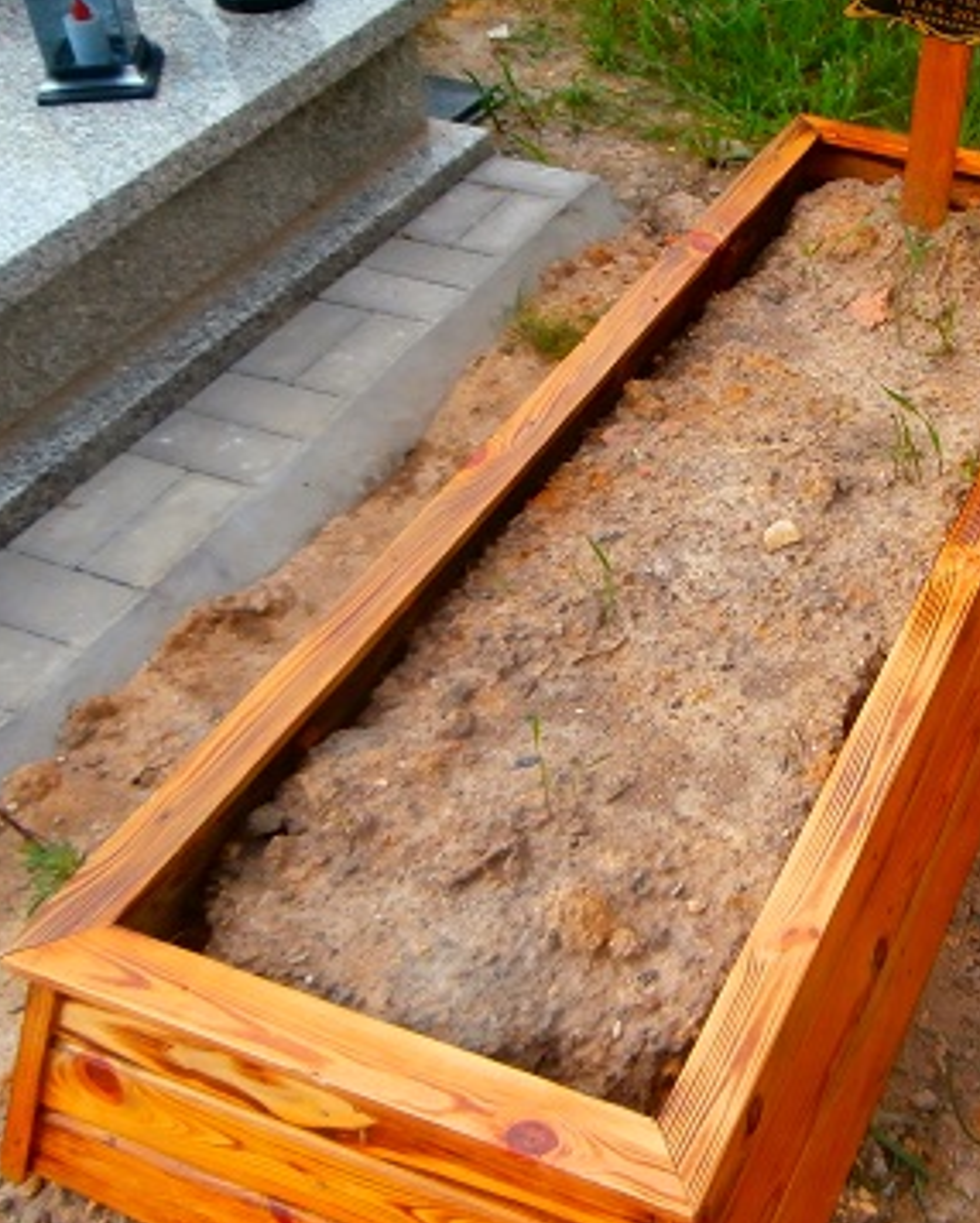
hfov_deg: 34.3
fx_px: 1521
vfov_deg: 43.5
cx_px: 822
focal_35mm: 42
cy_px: 476
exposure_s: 1/500
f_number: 3
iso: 100
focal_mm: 4.2
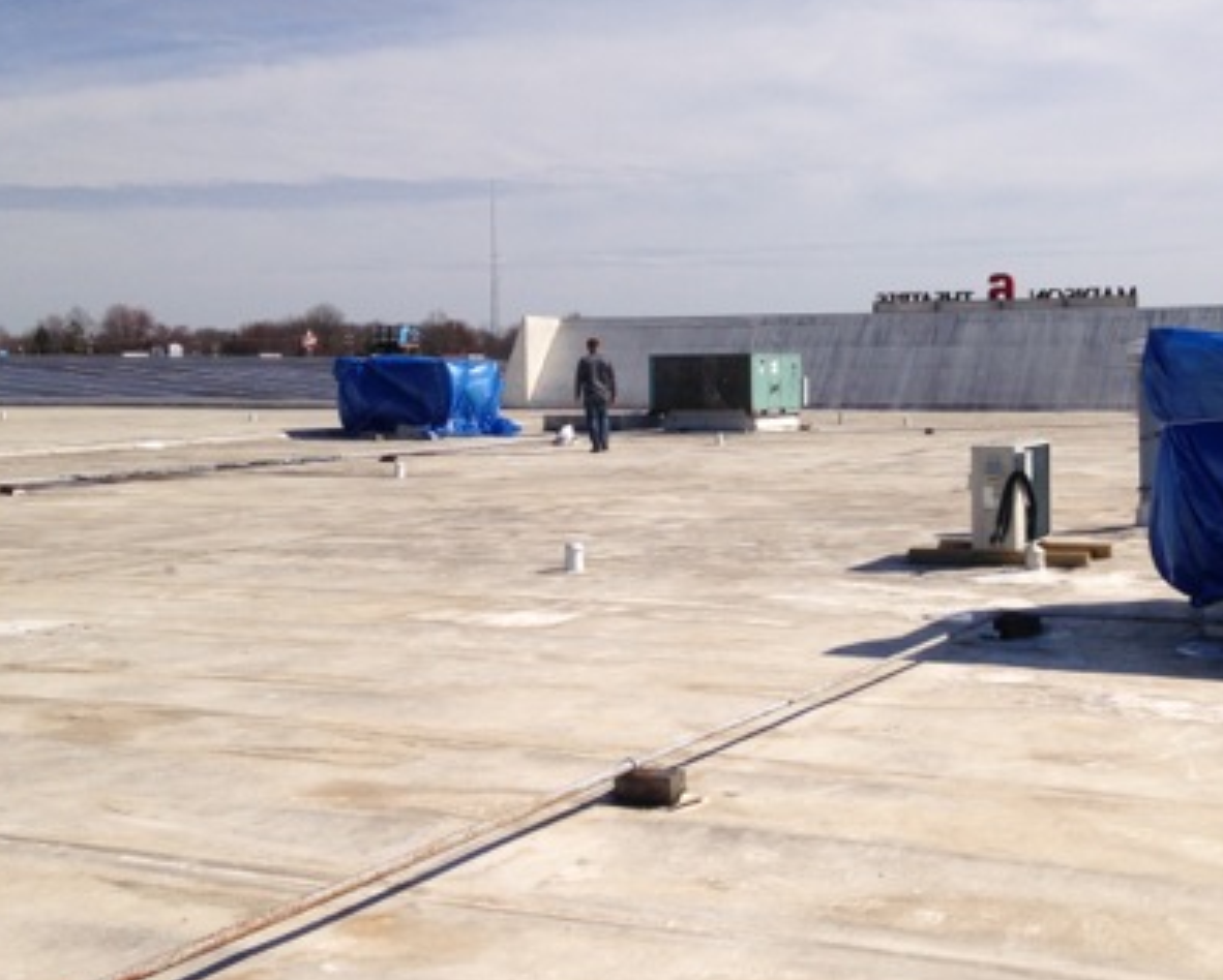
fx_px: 1775
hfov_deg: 37.2
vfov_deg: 30.9
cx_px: 891
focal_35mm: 49
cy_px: 428
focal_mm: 4.12
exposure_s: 1/3195
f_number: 2.4
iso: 50
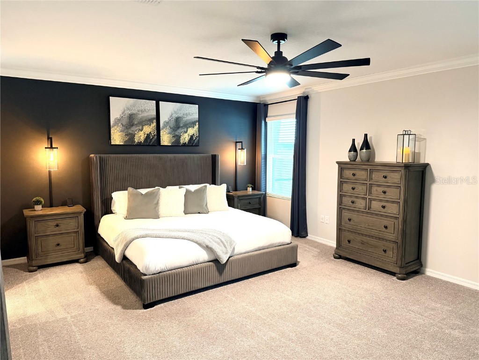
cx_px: 240
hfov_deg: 71.6
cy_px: 180
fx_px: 332
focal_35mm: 24
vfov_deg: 56.8
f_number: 1.78
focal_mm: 6.76
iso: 500
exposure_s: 1/60
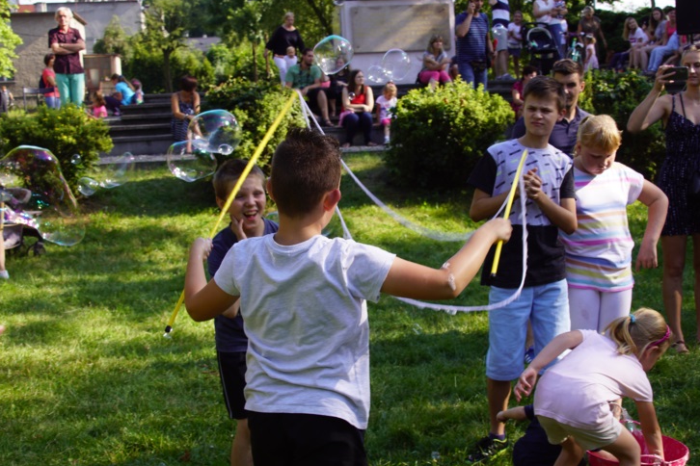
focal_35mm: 62
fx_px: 1205
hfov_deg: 32.4
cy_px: 235
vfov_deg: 21.9
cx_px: 390
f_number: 6.3
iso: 100
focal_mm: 30
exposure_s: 1/80
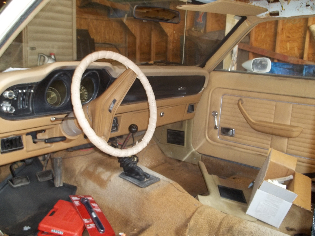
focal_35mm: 33
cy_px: 118
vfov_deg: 42.9
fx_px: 300
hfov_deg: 55.4
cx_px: 158
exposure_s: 1/30
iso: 160
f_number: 3.3
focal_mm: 5.9
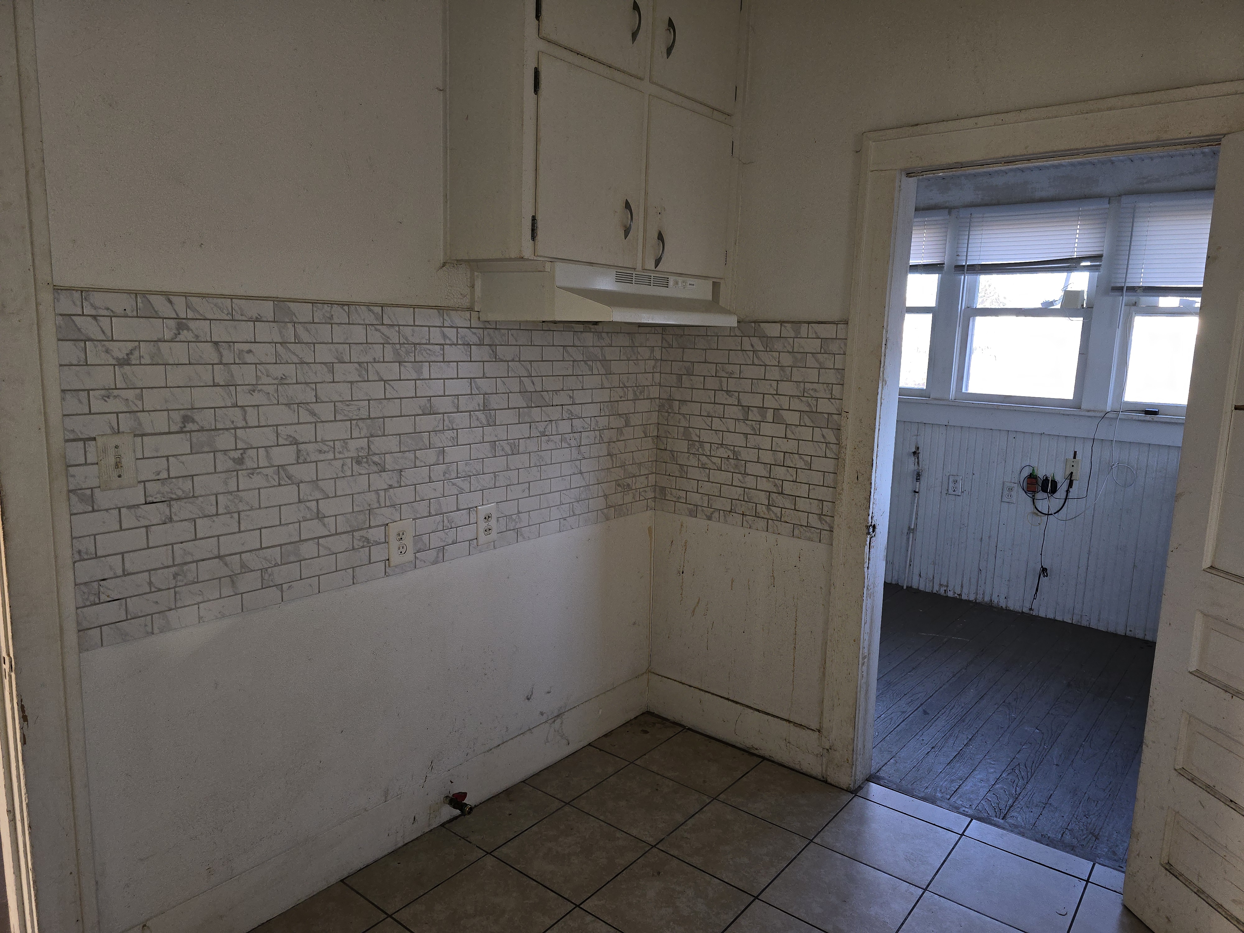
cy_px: 466
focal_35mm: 23
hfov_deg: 73.9
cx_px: 622
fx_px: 827
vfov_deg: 58.9
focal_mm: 6.3
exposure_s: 1/60
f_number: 1.7
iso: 100
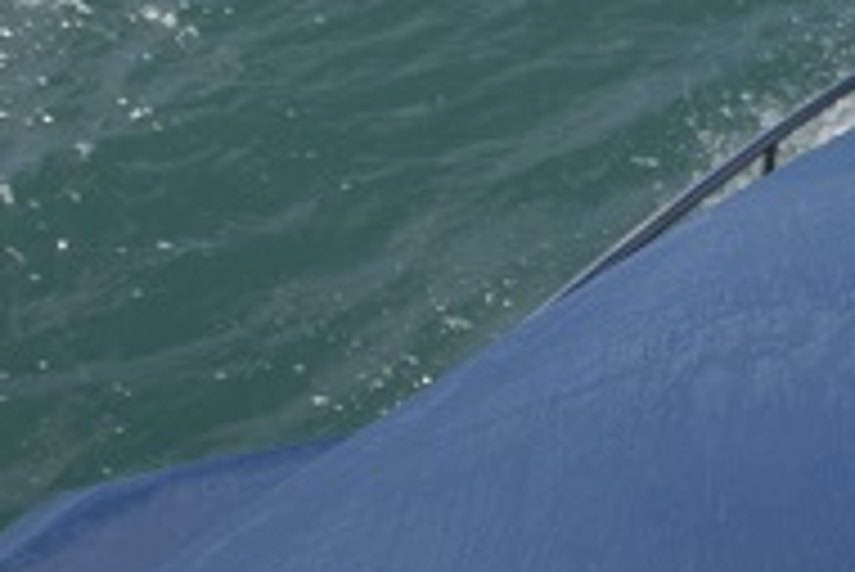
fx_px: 2614
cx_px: 1550
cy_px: -286
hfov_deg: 15.8
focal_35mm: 110
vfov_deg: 11.9
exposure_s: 1/2000
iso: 200
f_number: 3.5
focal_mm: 18
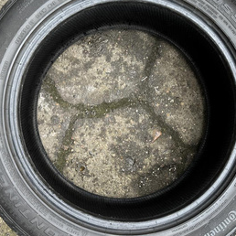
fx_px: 285
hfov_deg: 44.9
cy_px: 106
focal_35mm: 37
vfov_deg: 44.9
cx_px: 113
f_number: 1.78
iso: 200
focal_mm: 6.86
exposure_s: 1/111
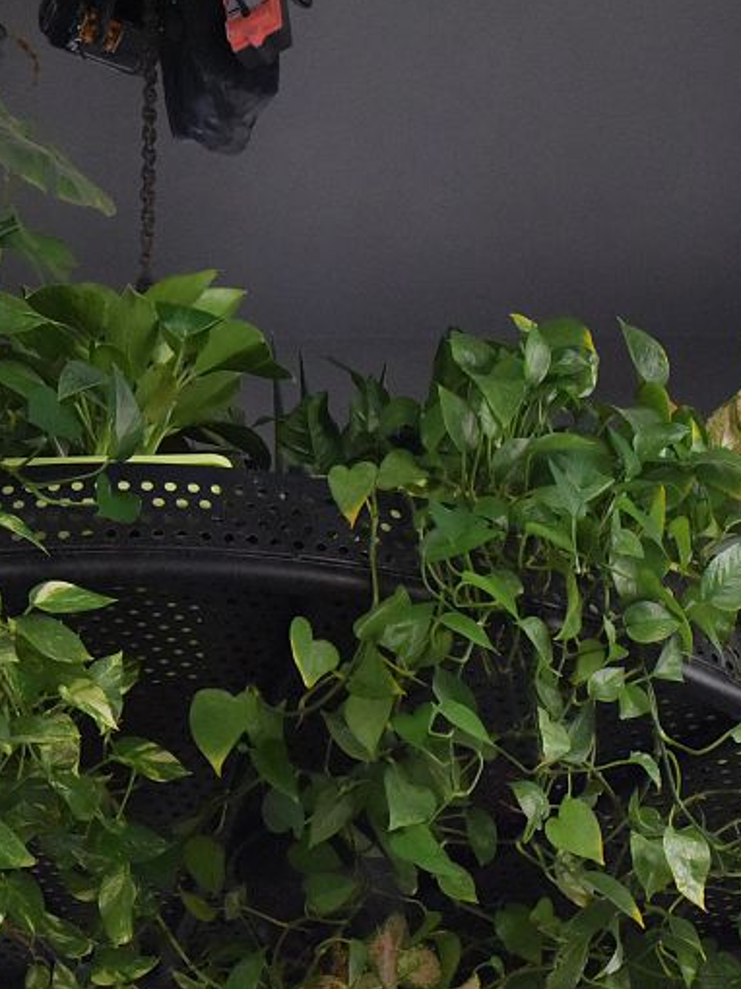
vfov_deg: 22.5
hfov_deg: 17.0
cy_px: 764
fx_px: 2457
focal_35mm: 86
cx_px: 149
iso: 8000
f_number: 10
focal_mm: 38
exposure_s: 1/80
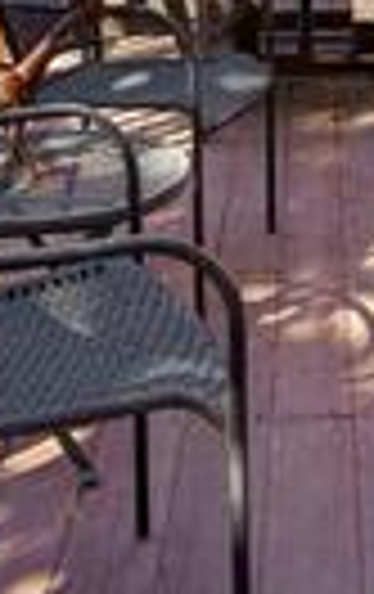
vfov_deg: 21.9
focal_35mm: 79
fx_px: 1283
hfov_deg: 16.3
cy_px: -284
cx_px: 365
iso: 640
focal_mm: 16
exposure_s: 1/80
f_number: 7.1
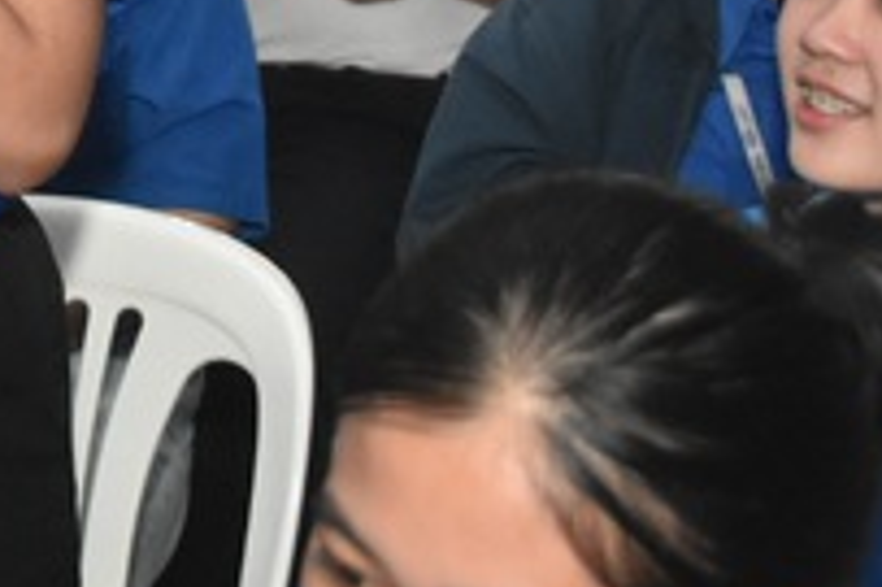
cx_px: -104
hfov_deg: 13.1
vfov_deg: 8.7
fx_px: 3770
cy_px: -311
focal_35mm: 154
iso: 3200
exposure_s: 1/250
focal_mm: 32
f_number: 4.2
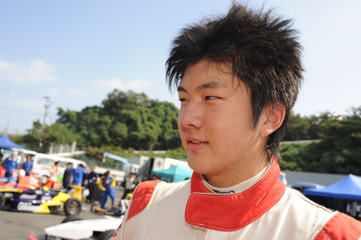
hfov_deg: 54.4
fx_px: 351
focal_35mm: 35
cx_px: 180
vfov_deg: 37.9
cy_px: 120
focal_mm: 35
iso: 200
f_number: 9.5
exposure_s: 1/250
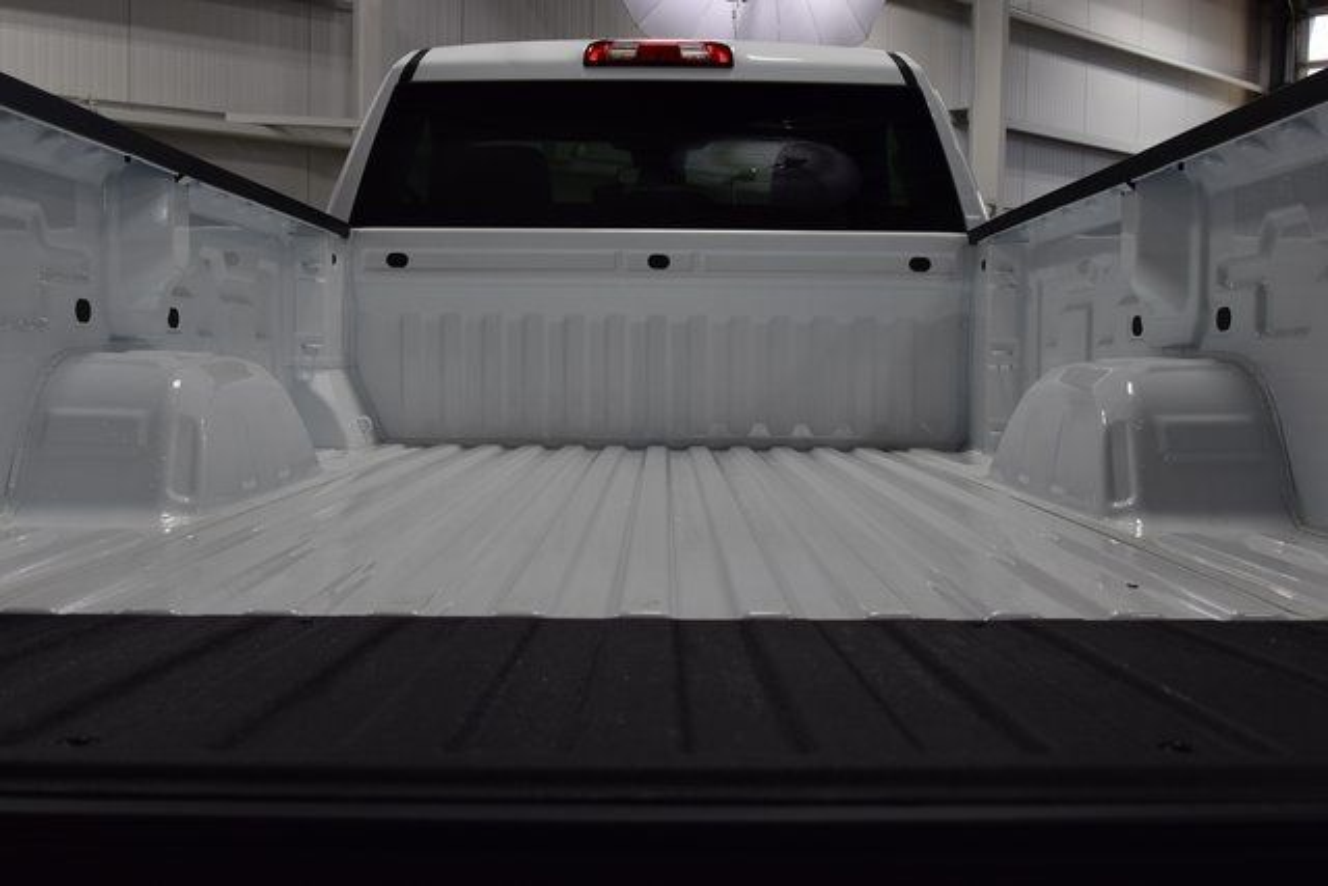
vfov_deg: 36.9
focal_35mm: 36
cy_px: 443
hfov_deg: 53.1
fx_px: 1328
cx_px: 664
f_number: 8
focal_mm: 24
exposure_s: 1/50
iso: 400
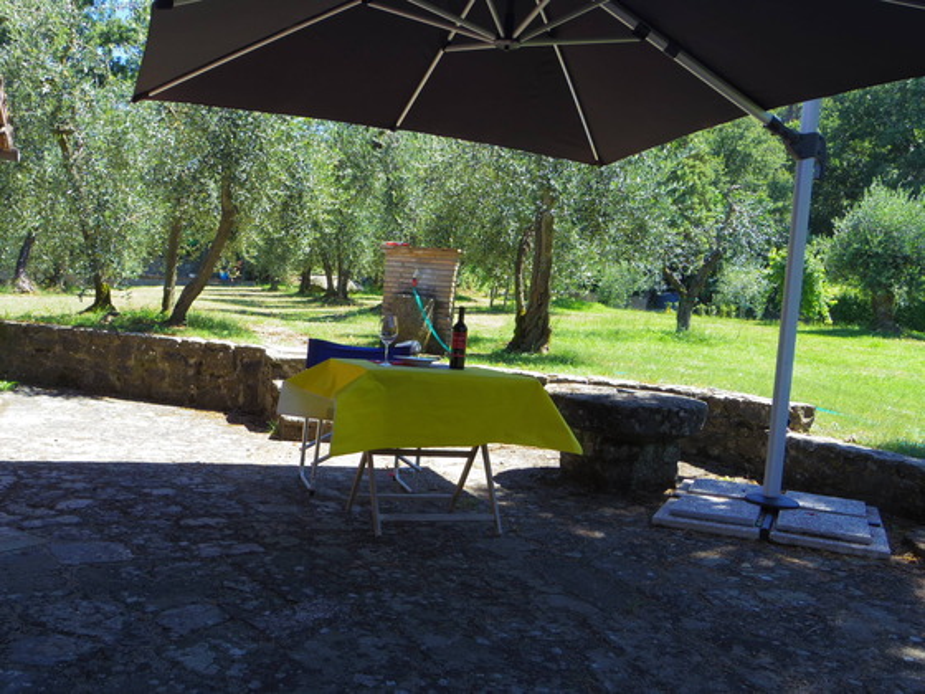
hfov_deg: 58.4
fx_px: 828
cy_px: 347
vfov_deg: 45.4
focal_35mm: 31
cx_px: 462
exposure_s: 1/160
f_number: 4
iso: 100
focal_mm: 5.7
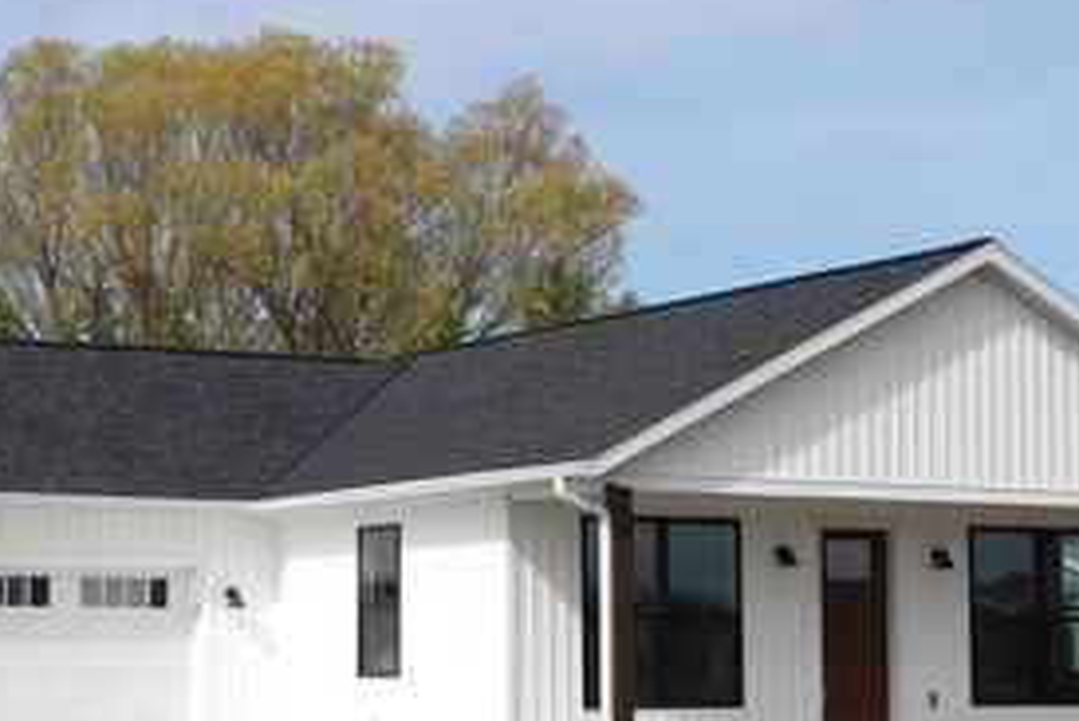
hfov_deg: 19.6
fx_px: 3119
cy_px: 376
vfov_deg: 13.2
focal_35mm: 104
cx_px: 457
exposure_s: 1/640
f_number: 5
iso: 100
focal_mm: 21.12
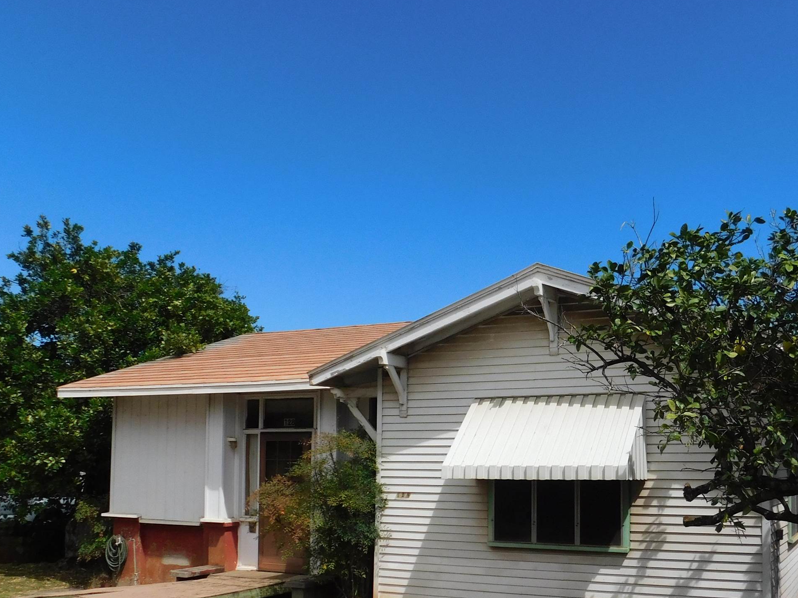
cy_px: 415
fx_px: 853
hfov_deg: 49.5
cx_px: 516
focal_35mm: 37
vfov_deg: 38.1
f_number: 6
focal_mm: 4
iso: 125
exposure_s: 1/800
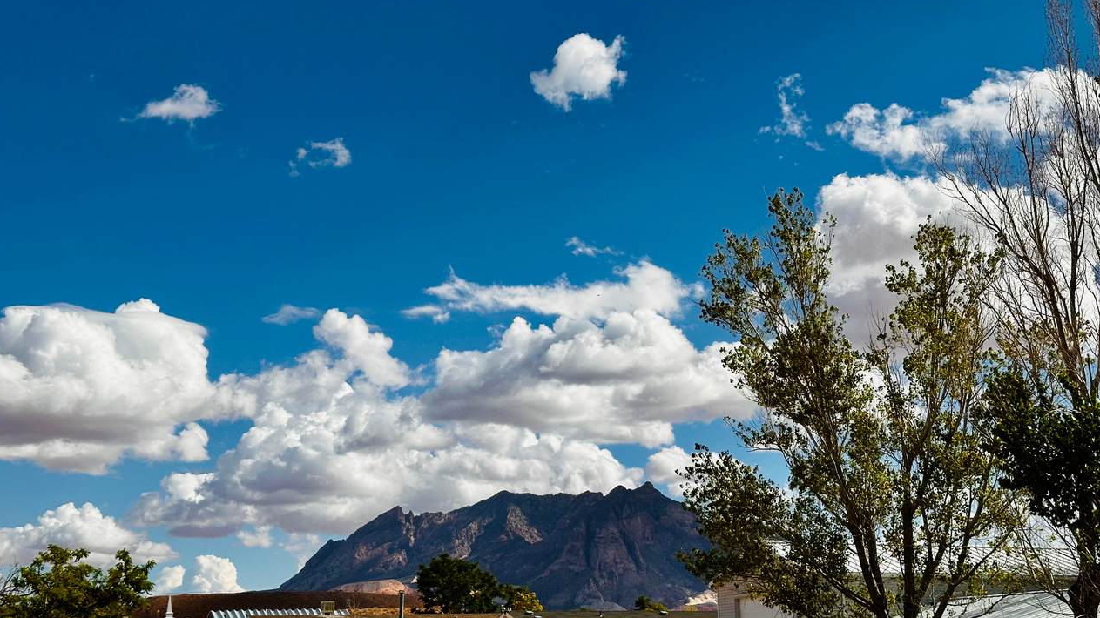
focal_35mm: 53
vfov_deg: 22.6
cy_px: 312
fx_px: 1546
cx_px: 549
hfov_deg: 39.2
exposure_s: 1/7634
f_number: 1.78
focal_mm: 6.86
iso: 64
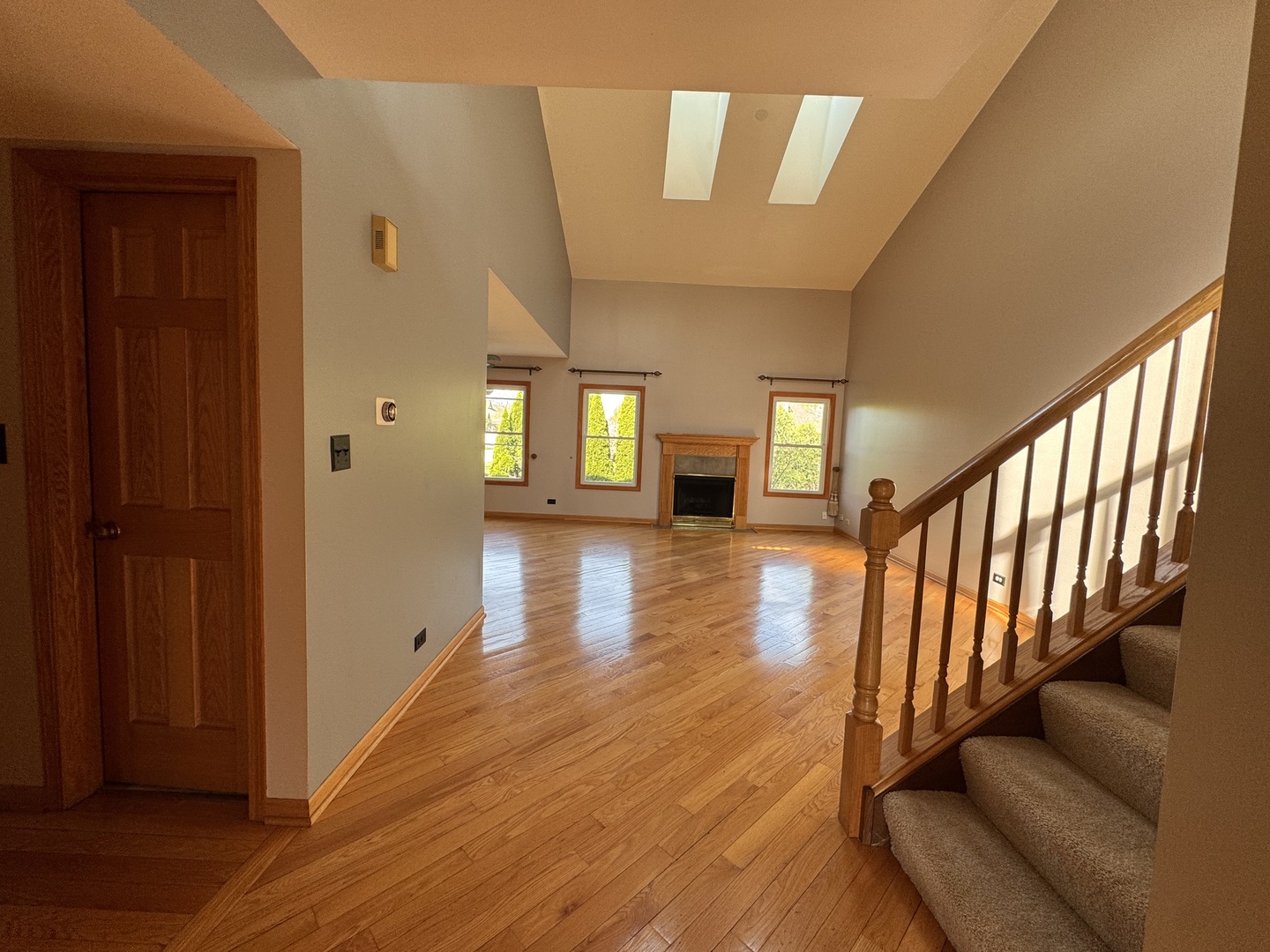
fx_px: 514
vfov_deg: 85.7
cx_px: 635
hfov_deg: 102.1
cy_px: 476
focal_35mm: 14
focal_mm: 2.22
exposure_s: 1/99
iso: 100
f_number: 2.2
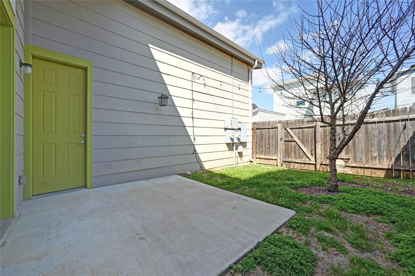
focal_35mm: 14
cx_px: 208
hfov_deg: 104.3
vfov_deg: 81.1
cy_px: 138
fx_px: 161
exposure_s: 1/80
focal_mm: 14
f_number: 14
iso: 200
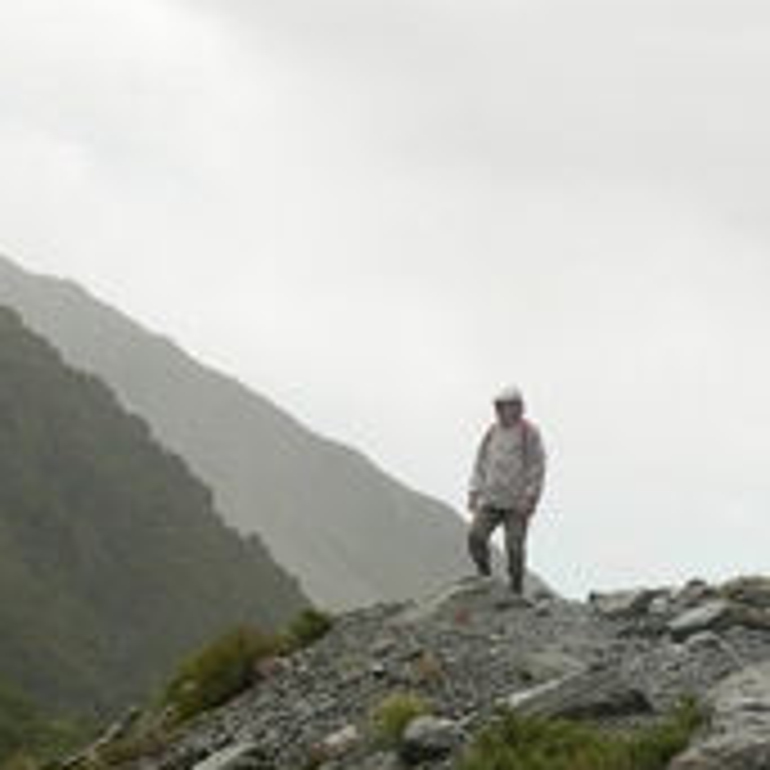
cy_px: 639
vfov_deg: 14.7
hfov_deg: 14.6
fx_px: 2970
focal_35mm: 118
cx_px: 689
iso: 50
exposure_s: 1/250
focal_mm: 7.8
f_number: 4.8
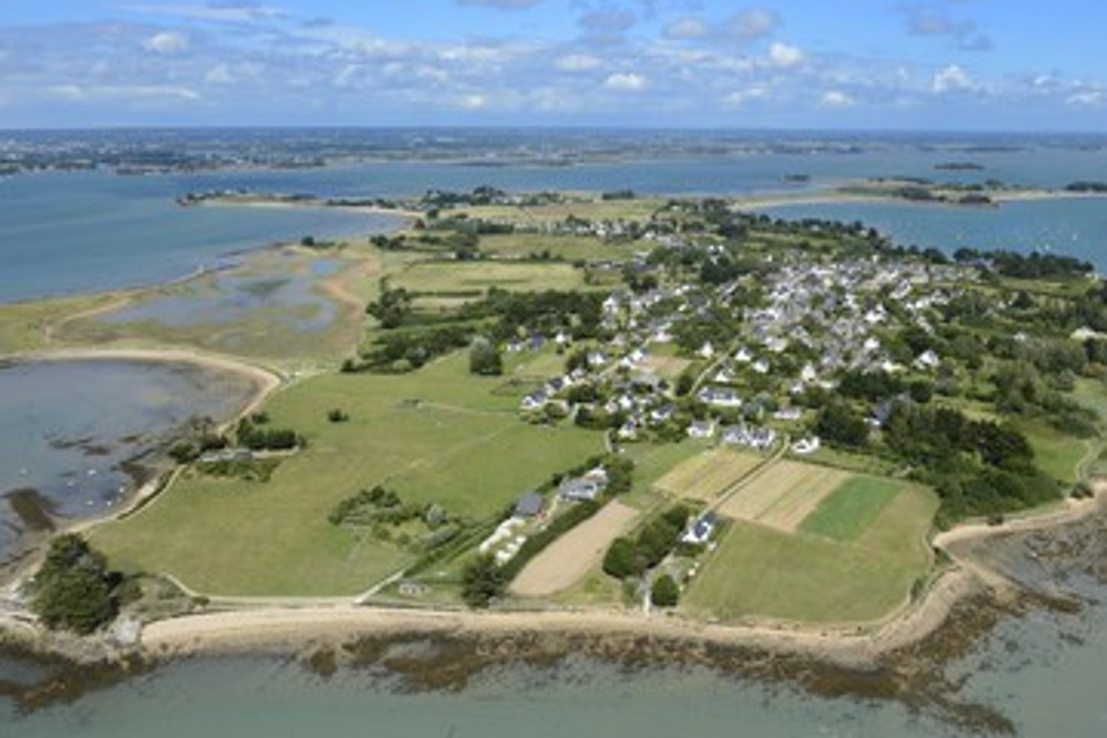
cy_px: 412
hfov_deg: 65.1
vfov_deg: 46.3
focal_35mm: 28
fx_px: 861
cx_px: 640
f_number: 7.1
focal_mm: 24
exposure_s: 1/1250
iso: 400
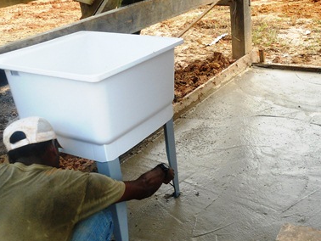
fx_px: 408
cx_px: 227
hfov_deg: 42.0
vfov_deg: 32.9
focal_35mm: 44
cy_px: 131
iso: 80
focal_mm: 4.7
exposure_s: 1/160
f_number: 2.8
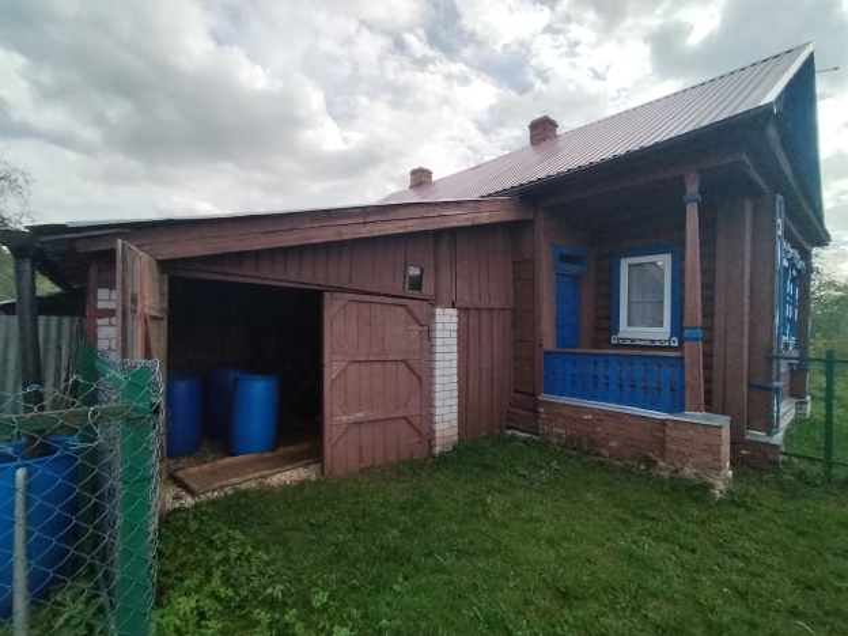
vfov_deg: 74.7
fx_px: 416
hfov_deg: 91.0
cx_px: 424
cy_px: 318
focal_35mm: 17
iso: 100
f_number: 2.2
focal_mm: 1.42
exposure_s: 1/2847
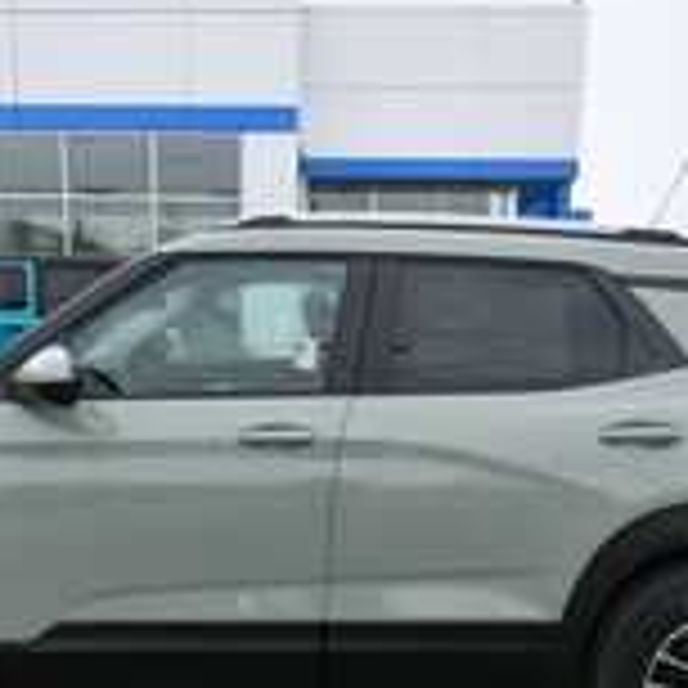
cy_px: 497
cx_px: 310
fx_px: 899
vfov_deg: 40.9
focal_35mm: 40
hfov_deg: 41.8
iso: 200
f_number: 6.3
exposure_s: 1/250
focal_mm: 12
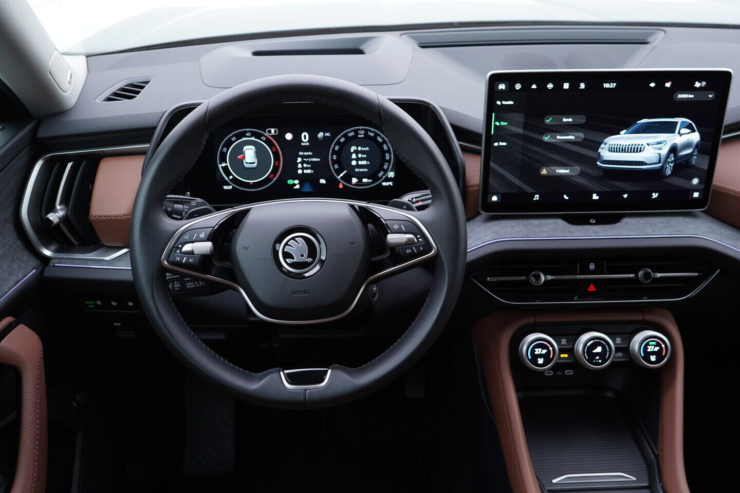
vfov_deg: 36.9
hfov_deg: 53.1
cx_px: 370
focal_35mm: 36
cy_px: 246
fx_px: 740
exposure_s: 1/40
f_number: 2.8
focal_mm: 24
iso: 200
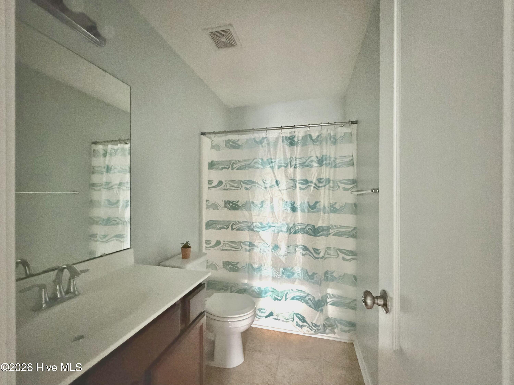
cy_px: 192
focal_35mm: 14
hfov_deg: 102.1
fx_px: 208
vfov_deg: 85.7
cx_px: 257
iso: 1600
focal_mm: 2.22
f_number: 2.2
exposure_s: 1/30
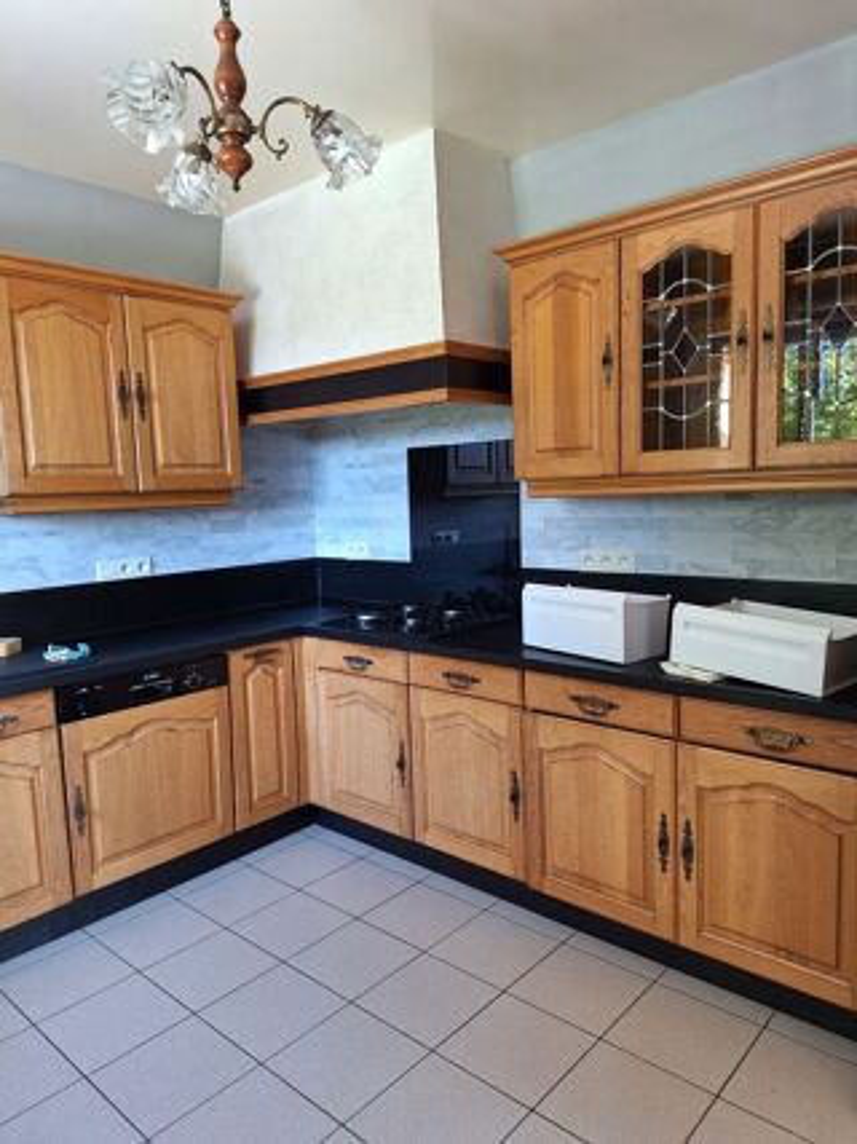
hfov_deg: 58.9
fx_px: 760
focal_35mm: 23
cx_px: 428
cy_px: 572
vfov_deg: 73.9
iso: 100
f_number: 1.8
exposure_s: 1/50
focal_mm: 5.54
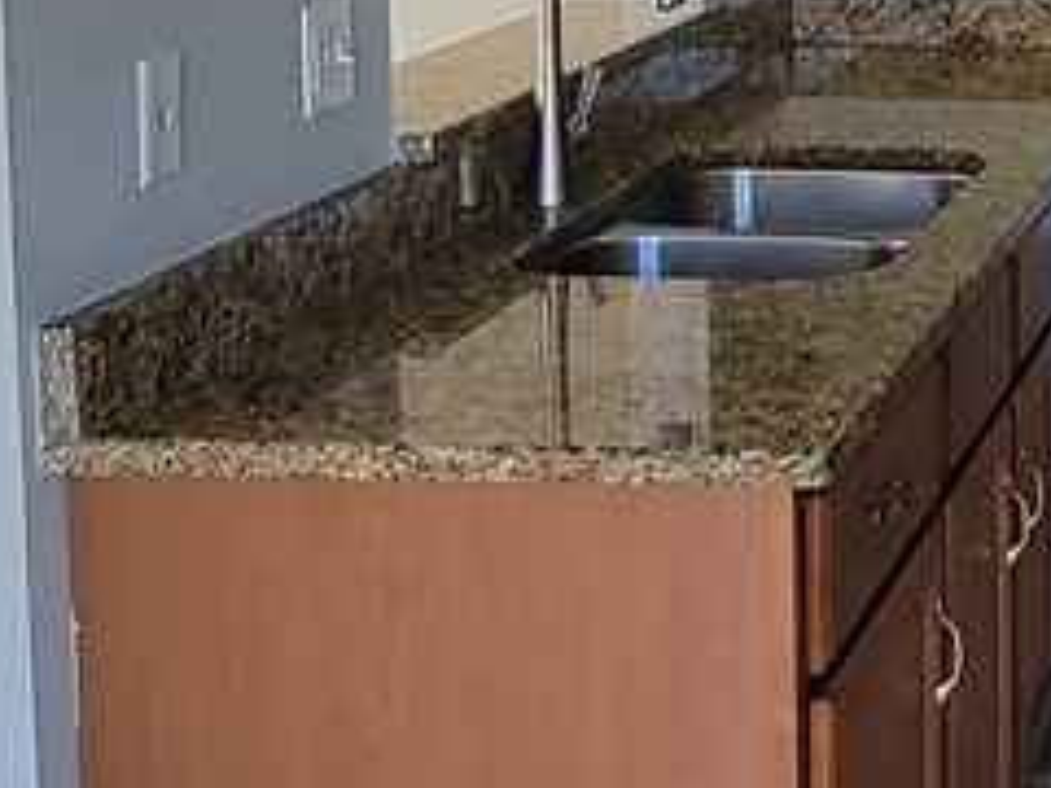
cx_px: 1441
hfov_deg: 22.0
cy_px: -61
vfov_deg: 18.3
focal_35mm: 78
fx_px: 2368
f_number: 2.2
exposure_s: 1/60
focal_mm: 2.2
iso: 125
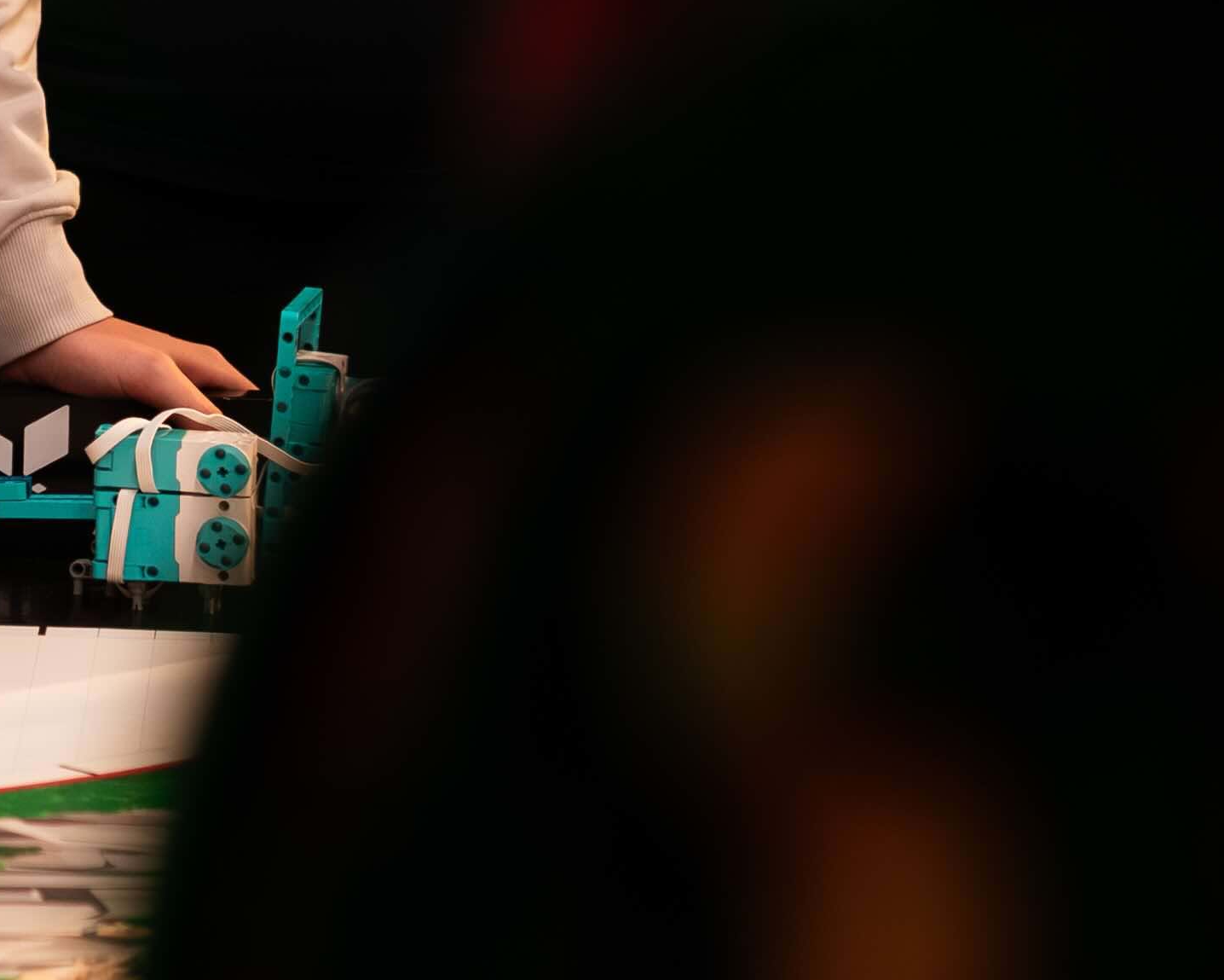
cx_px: -302
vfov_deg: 6.1
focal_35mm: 251
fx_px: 9093
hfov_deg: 7.6
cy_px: -289
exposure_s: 1/320
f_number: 2.8
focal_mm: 64
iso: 2500
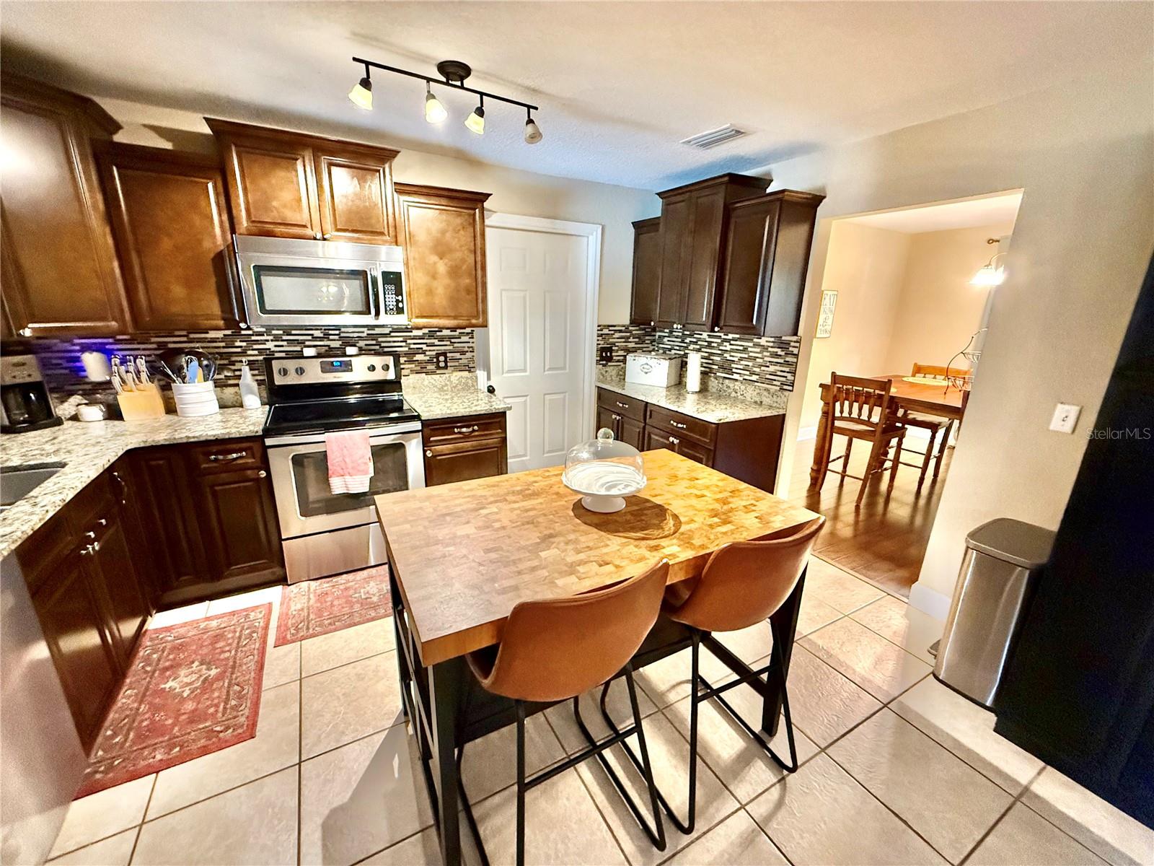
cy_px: 433
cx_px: 577
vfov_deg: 85.7
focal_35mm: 14
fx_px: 467
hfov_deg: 102.1
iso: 1000
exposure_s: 1/60
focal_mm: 2.22
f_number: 2.2
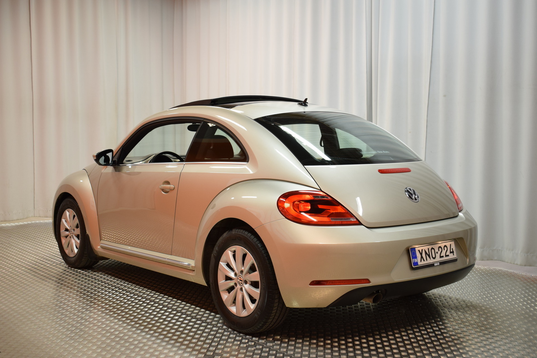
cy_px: 180
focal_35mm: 45
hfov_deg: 44.0
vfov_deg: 30.2
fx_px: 664
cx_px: 264
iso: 500
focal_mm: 29
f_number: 4.2
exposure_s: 1/25
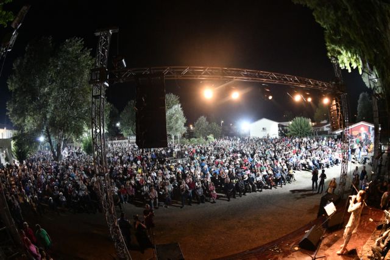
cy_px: 130
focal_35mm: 16
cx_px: 195
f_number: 5
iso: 10000
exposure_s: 1/125
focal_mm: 16
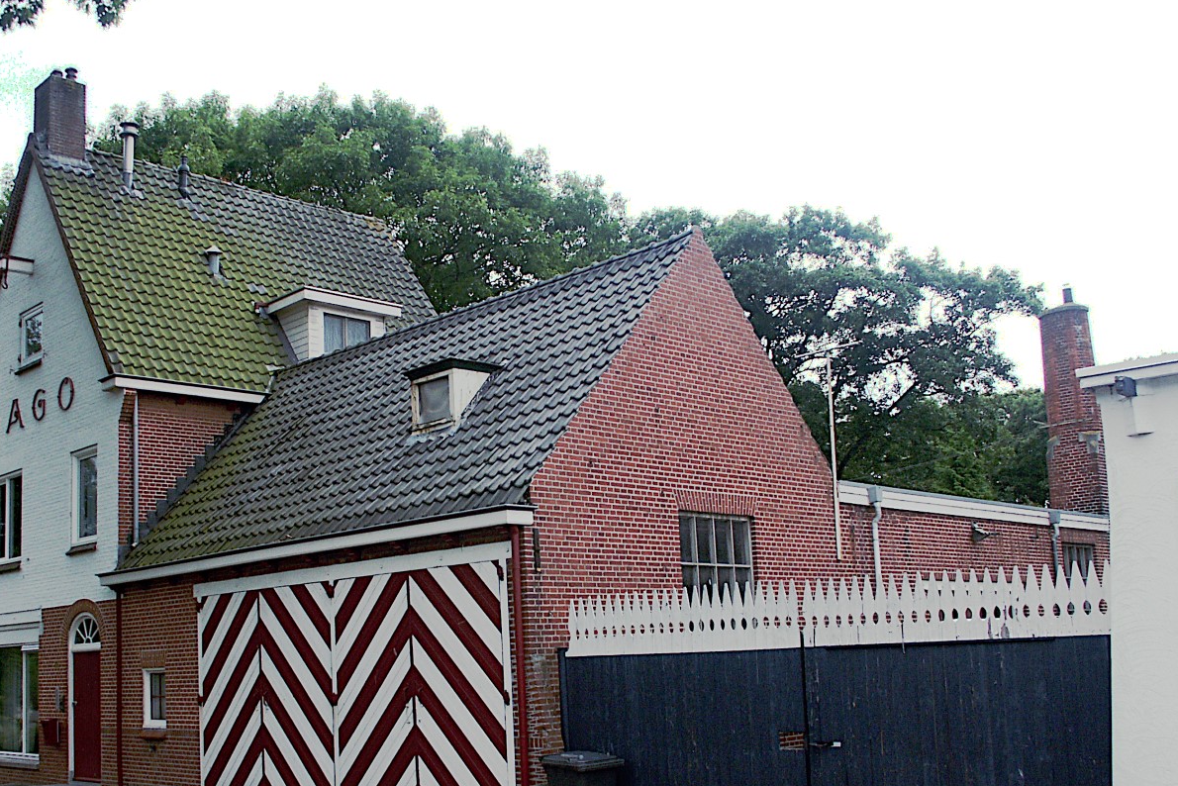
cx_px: 506
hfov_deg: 49.4
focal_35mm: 39
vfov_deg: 34.1
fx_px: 1276
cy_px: 482
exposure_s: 1/180
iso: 100
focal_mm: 7.98
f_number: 5.6
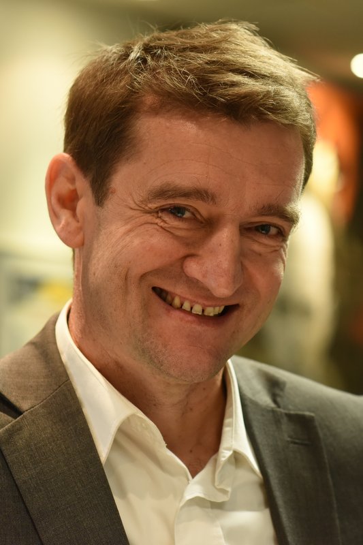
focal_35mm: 85
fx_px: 1286
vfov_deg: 23.9
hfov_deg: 16.1
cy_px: 272
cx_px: 182
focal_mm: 85
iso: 1250
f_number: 3.5
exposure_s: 1/160
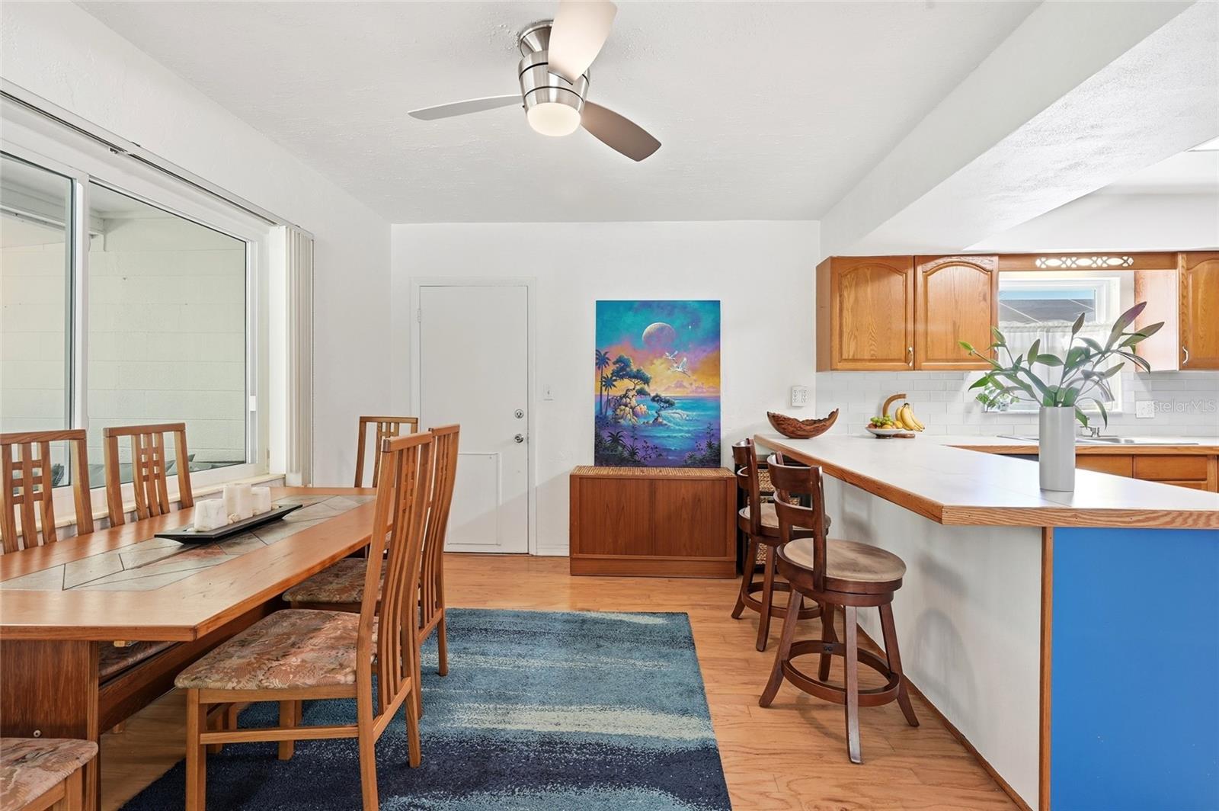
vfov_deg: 73.6
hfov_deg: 96.8
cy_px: 406
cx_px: 610
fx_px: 541
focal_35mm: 16
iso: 250
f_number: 9
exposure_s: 1/125
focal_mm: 16
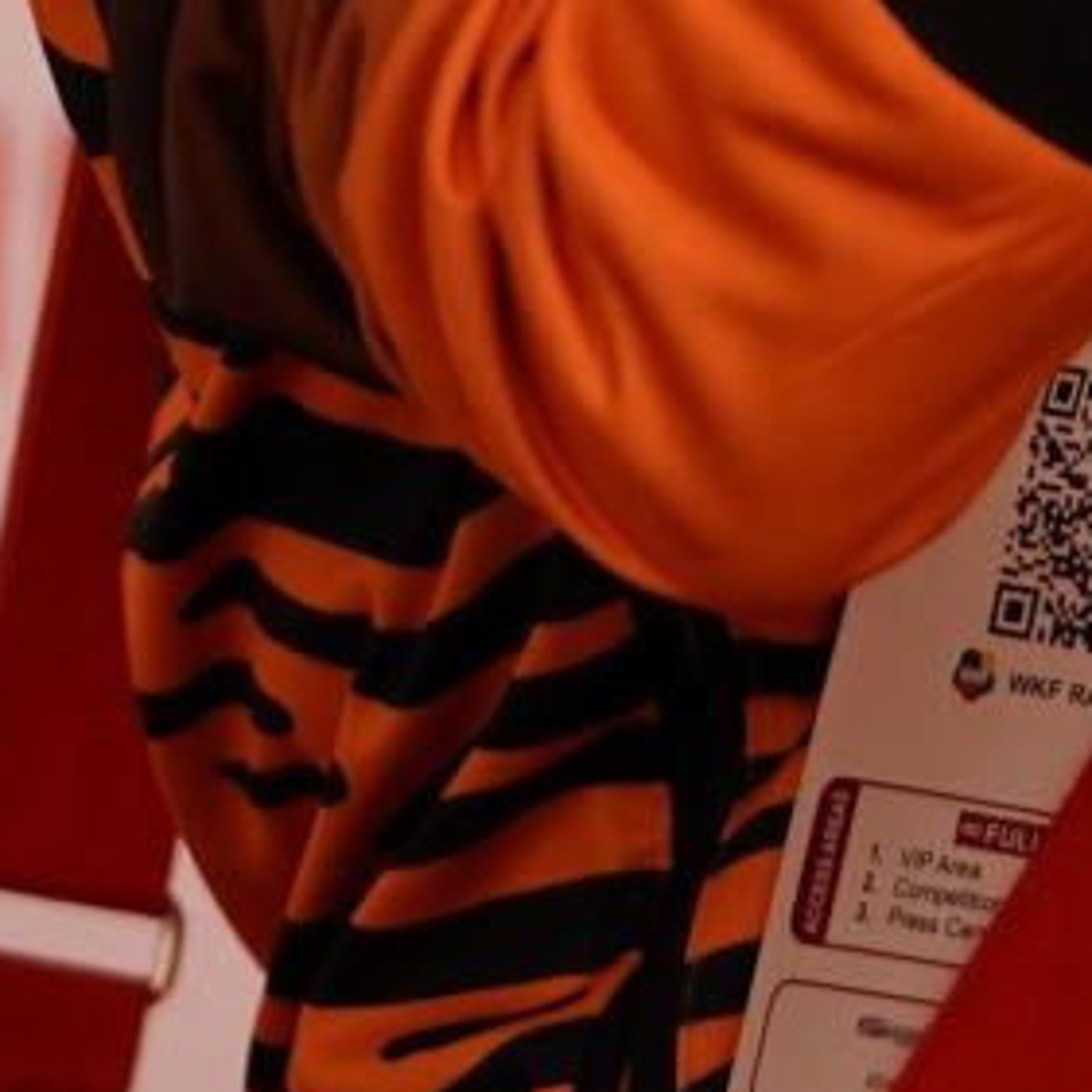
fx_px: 21200
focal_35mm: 594
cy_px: -1150
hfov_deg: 2.9
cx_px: 1842
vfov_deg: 2.9
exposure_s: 1/500
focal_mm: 109
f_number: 2.8
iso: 800
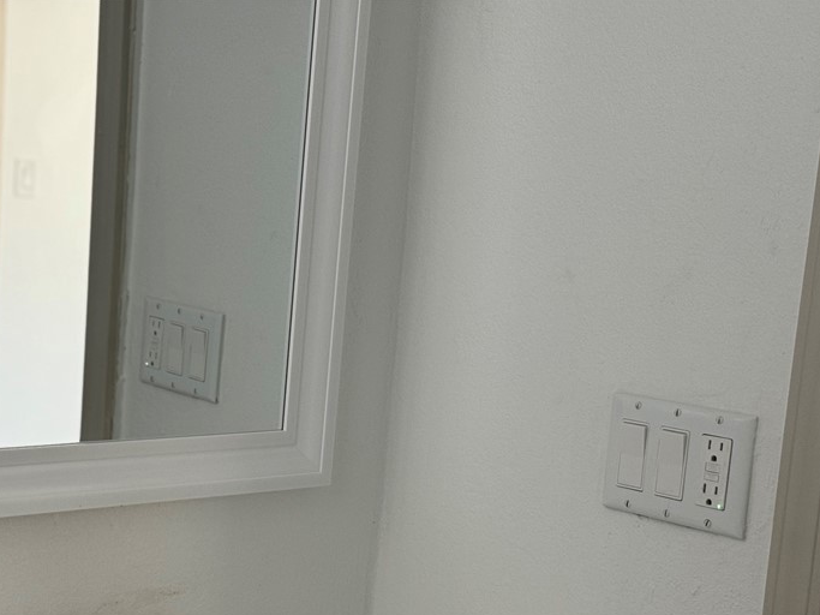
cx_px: 223
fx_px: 1705
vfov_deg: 20.3
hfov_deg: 26.7
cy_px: 459
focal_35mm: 72
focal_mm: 6.76
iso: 100
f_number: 1.78
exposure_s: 1/60
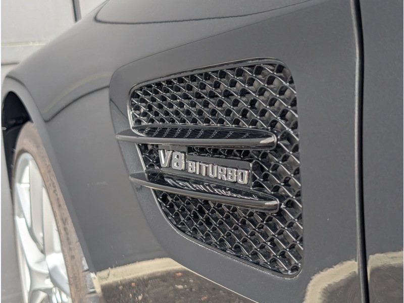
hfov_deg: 38.9
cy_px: 152
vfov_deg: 29.7
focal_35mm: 49
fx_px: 572
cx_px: 202
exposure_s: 1/355
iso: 182
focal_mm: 6.9
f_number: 1.68
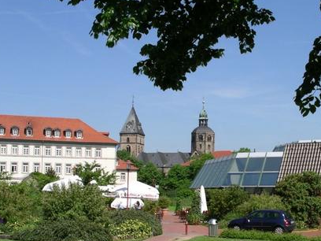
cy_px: 147
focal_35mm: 58
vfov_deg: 25.2
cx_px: 202
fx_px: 538
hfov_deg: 33.1
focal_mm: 7.8
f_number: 6
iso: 64
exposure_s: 1/400
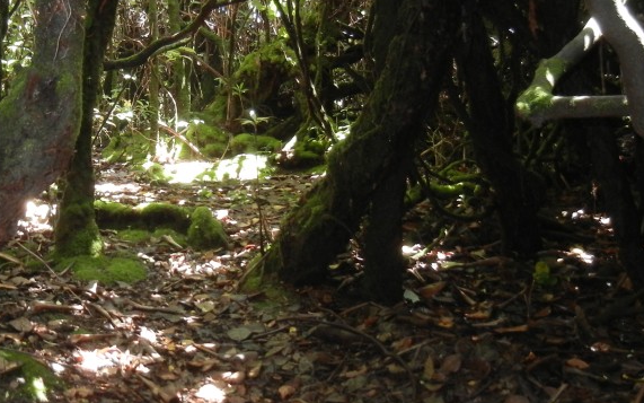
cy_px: 172
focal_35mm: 57
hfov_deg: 35.0
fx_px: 1001
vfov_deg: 22.7
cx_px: 168
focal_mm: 5.4
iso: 400
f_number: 3.5
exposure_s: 1/21.8
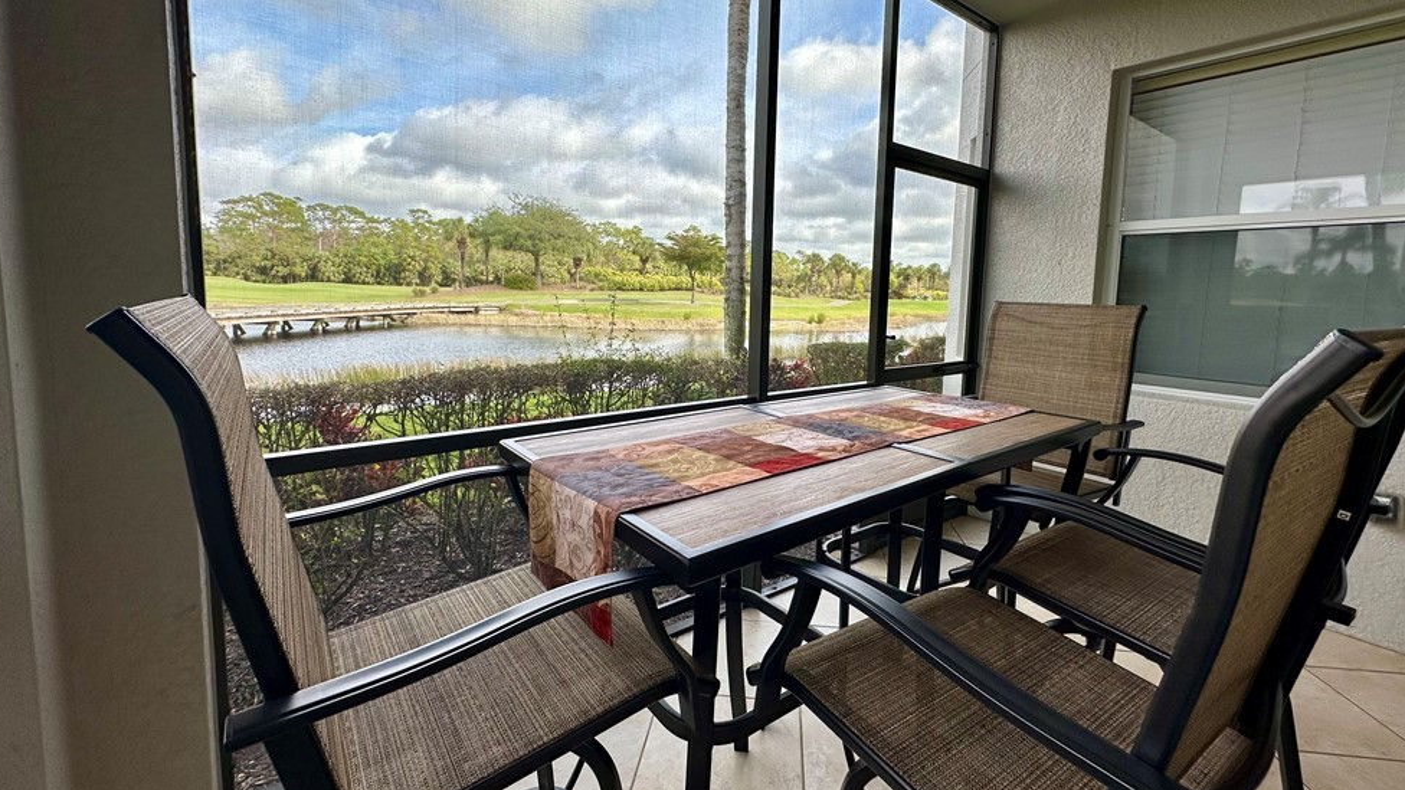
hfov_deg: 99.4
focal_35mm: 16
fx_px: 596
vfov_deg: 66.8
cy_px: 345
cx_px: 715
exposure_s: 1/383
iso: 40
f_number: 2.2
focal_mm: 2.22
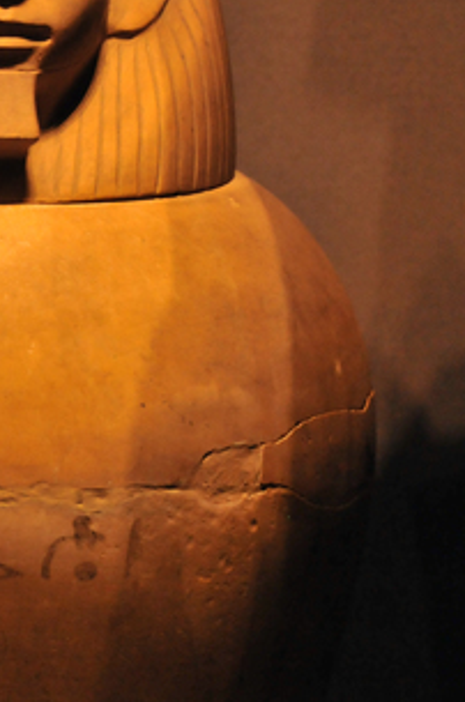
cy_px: 419
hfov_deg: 5.4
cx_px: -10
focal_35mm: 254
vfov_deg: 8.1
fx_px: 4943
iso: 1250
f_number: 5.3
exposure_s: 1/25
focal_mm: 78
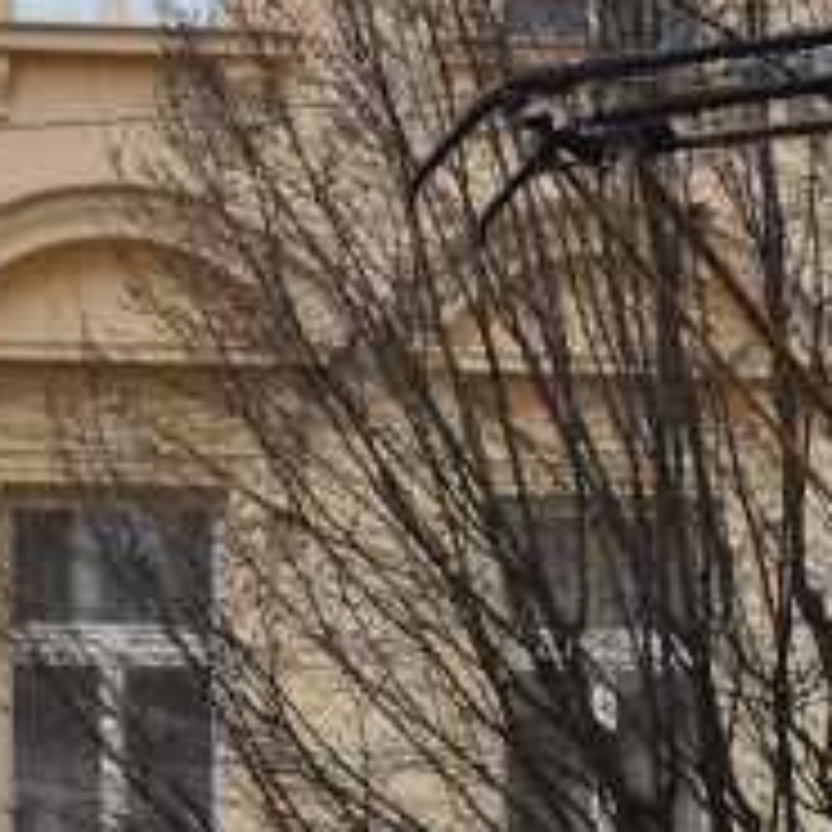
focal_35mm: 251
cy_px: 1504
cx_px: 1277
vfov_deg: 6.8
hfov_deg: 6.9
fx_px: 6825
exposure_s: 1/100
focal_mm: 28
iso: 320
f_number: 7.1
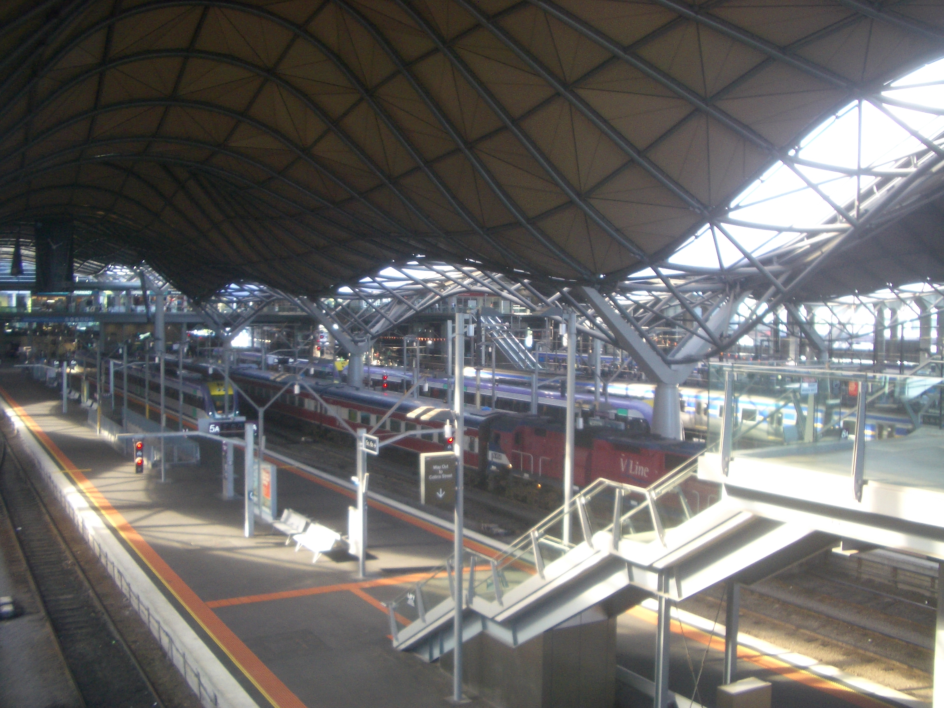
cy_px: 354
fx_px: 954
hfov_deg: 52.6
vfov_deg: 40.7
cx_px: 472
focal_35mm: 35
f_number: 2.6
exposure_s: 1/50
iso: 100
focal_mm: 5.8
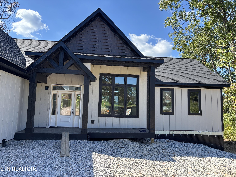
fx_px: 177
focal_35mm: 26
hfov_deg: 67.3
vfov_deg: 53.1
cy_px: 88
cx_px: 118
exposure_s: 1/903
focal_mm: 5.96
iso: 50
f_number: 1.6
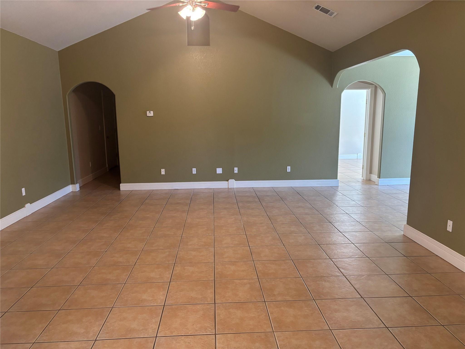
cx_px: 232
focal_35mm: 26
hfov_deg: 67.3
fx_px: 349
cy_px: 174
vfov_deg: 53.1
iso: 250
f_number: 1.6
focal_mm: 5.96
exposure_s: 1/60
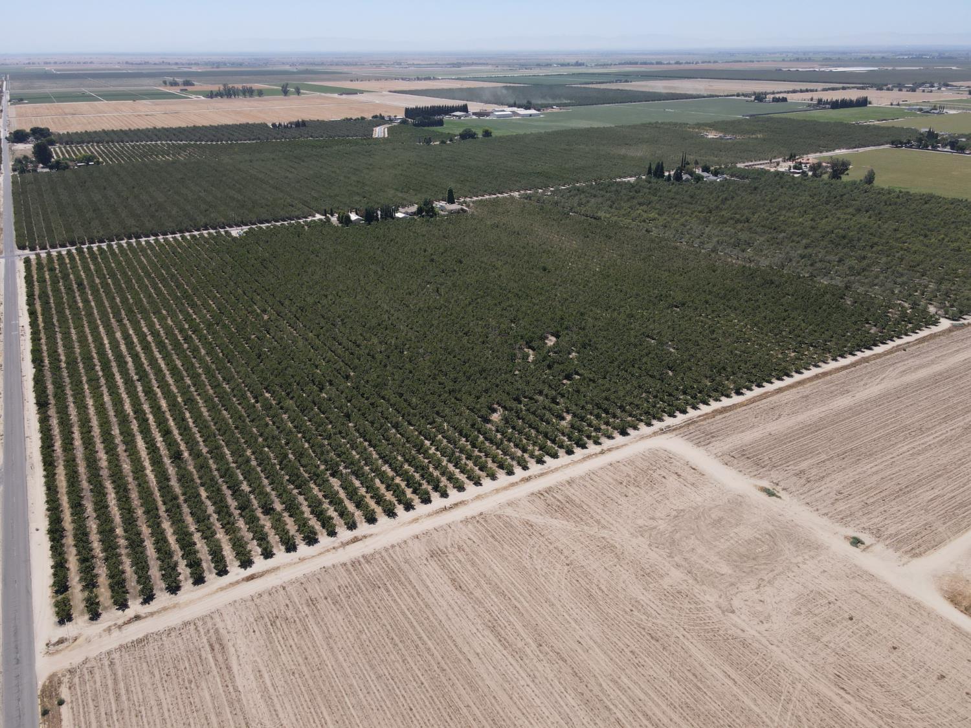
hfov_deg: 71.6
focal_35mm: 24
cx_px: 486
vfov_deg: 56.8
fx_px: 673
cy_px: 364
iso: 100
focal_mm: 4.5
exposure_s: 1/640
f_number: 2.8
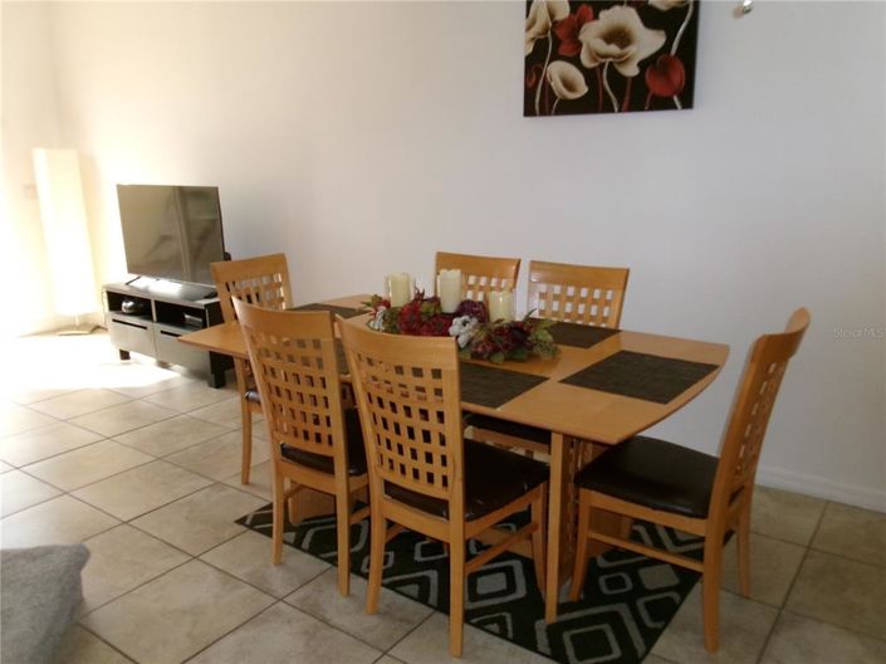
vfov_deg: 49.7
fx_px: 716
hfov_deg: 63.5
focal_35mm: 28
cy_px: 332
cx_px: 443
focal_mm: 5.1
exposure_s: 1/34
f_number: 3.9
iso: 320
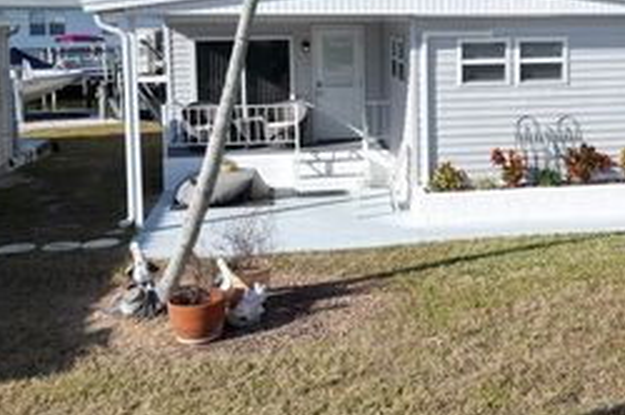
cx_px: 475
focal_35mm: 50
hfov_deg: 38.5
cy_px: 96
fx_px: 867
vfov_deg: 26.5
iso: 130
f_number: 1.7
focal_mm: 6.72
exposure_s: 1/4000
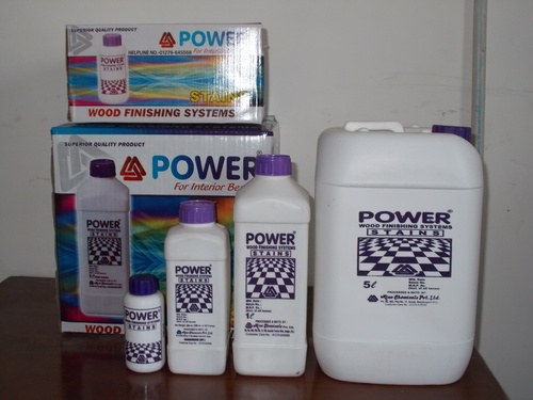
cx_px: 266
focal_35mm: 44
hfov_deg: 42.9
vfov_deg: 32.9
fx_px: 677
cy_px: 200
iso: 200
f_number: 4.2
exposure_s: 1/30
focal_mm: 7.9
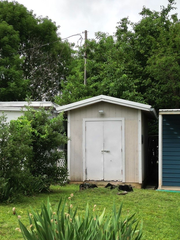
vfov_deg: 32.6
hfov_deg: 24.8
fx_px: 409
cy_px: 138
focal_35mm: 59
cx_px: 79
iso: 100
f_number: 1.7
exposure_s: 1/1250
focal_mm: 6.72
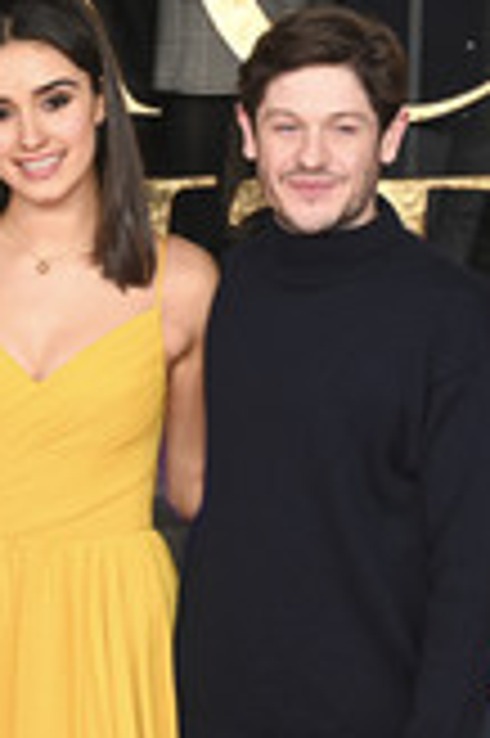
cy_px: 522
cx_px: -106
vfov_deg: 13.3
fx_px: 3151
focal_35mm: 154
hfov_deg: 8.8
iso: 640
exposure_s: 1/125
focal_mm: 56
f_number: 5.6
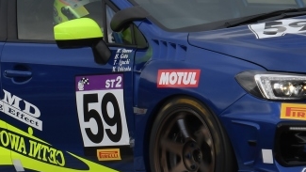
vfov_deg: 1.1
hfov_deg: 2.0
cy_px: 37
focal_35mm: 1090
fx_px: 8846
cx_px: 137
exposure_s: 1/500
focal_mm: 220
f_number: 4
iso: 160
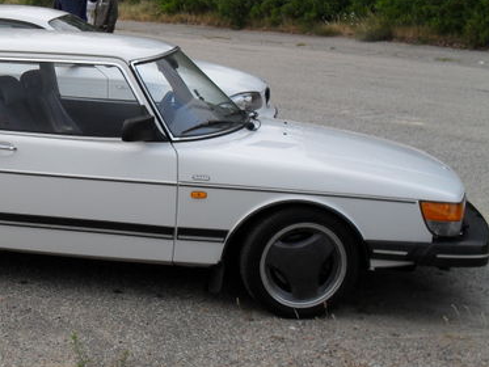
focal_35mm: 60
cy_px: 172
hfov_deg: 31.2
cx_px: 83
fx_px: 848
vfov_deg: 24.4
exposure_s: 1/45
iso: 100
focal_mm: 6.3
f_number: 3.2
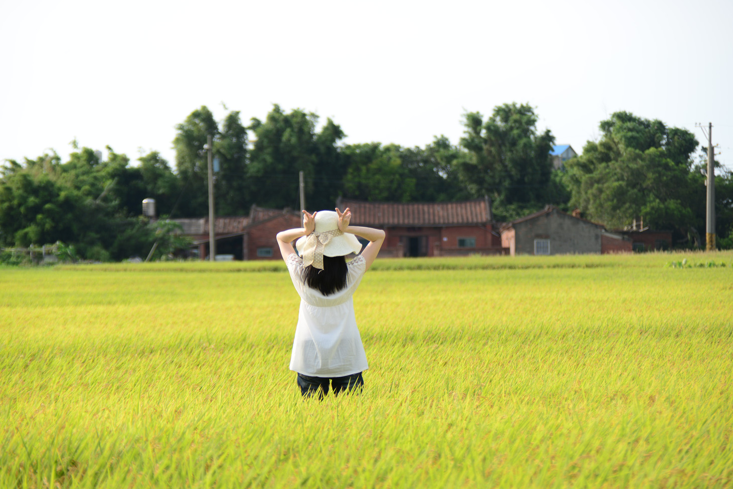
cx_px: 361
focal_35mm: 175
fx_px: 3564
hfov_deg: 11.7
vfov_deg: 7.8
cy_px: 246
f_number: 6
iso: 100
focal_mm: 170
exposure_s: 1/200
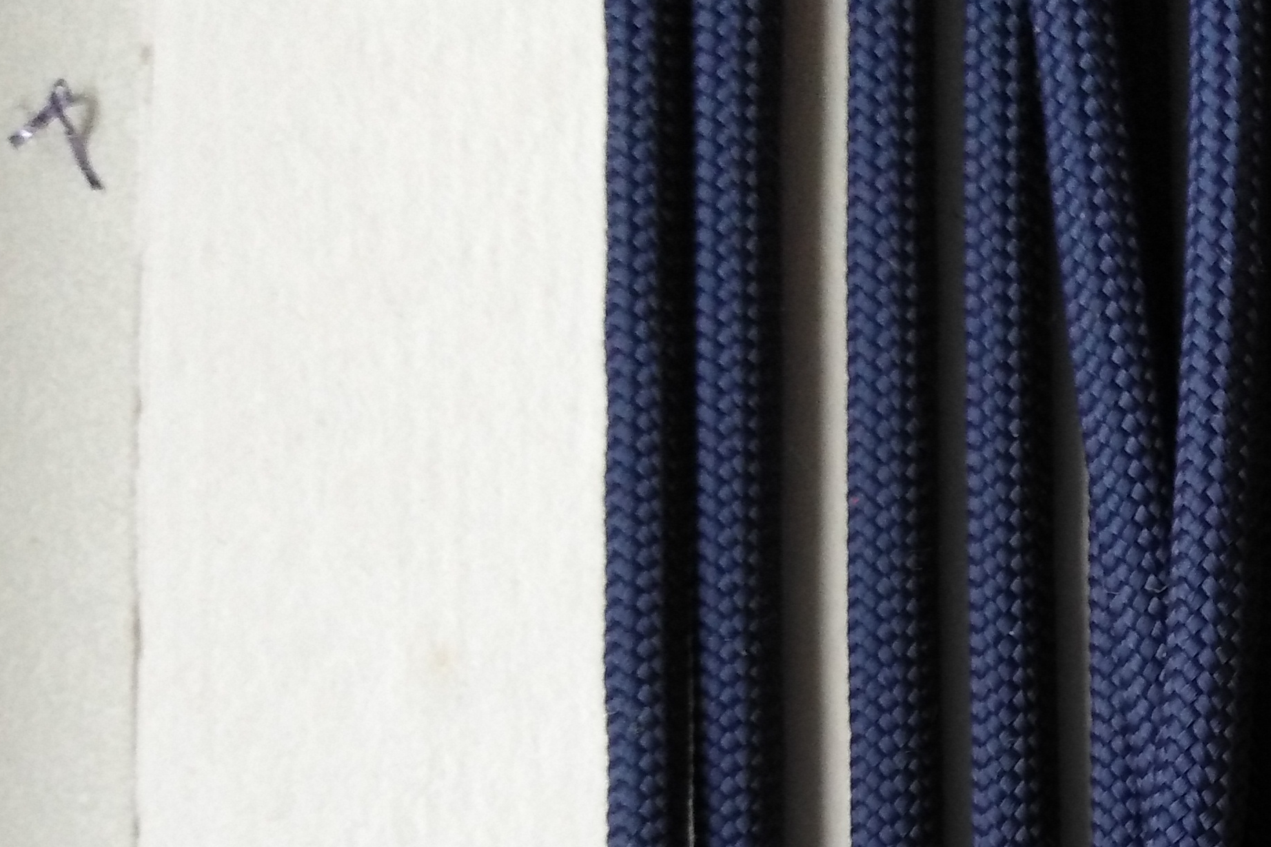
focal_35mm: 61
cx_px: 1413
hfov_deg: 29.5
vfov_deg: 21.3
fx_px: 2153
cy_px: 882
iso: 338
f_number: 2.2
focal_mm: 3.46
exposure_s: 1/30
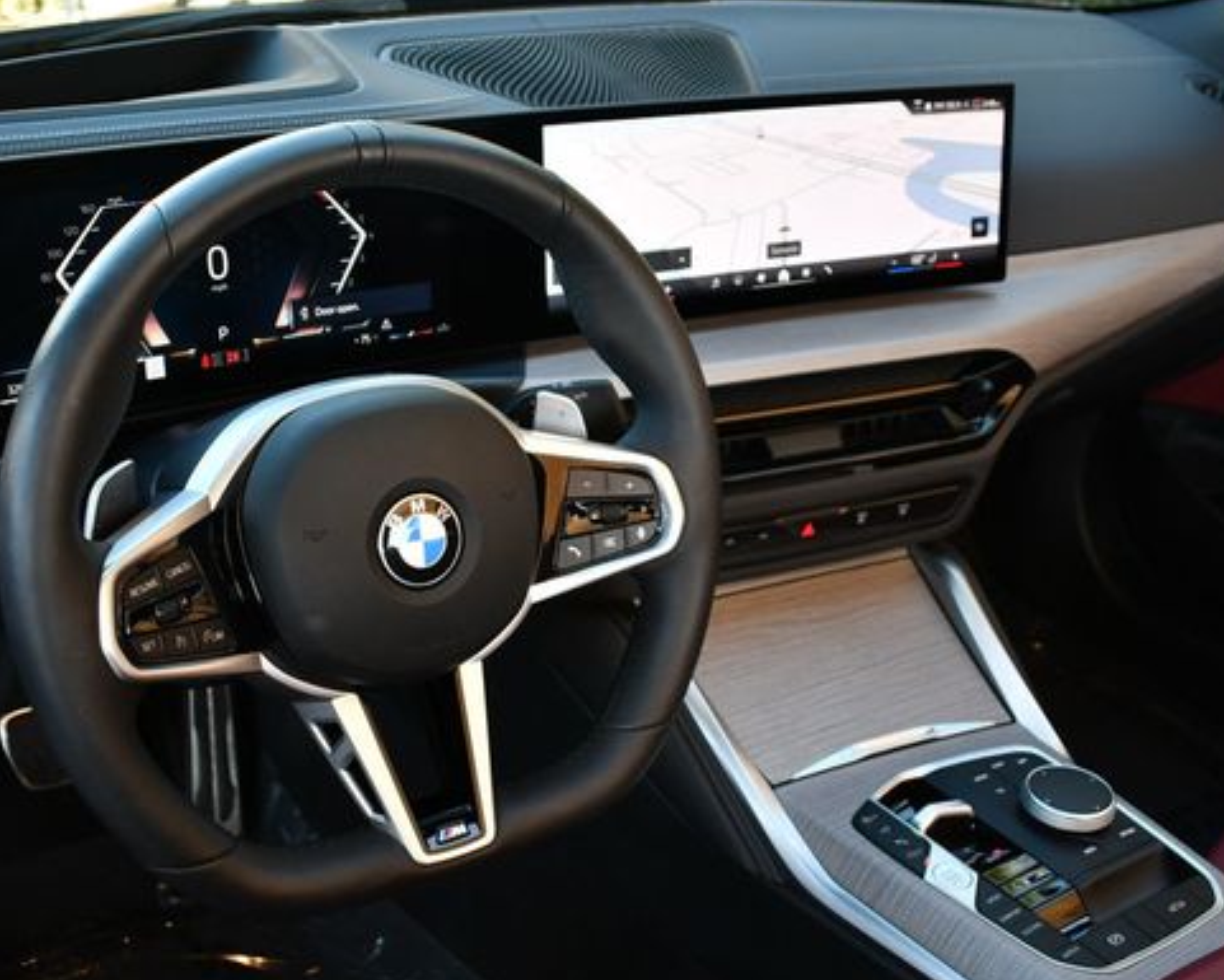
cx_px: 567
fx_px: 1630
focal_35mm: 45
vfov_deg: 33.4
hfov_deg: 41.1
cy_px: 476
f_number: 3.5
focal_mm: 18
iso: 400
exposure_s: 1/250
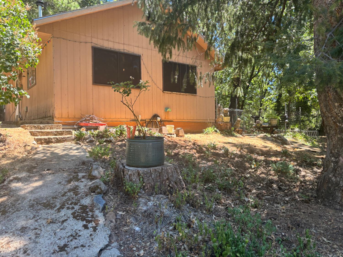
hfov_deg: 67.3
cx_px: 172
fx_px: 258
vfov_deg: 53.1
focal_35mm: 26
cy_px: 128
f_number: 1.6
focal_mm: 5.96
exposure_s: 1/312
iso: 50
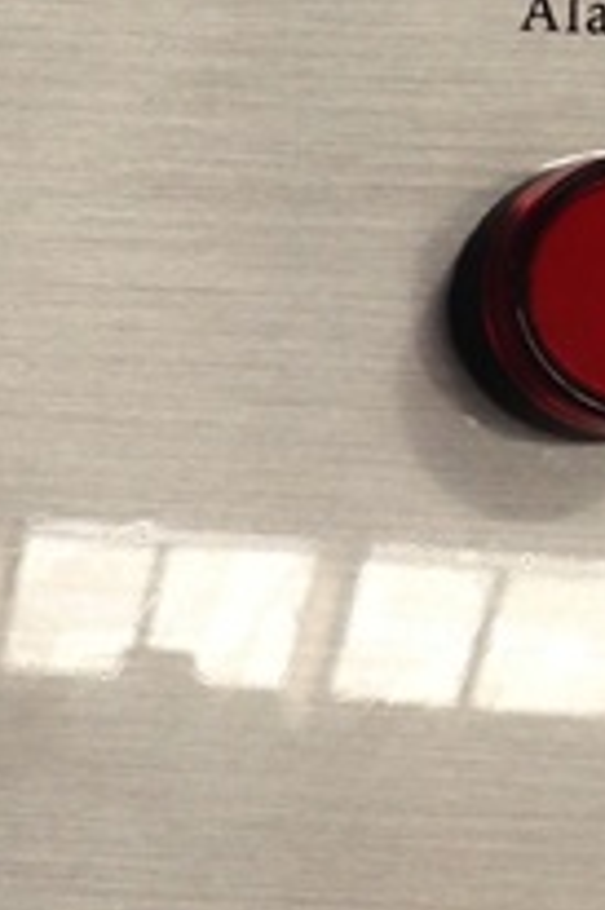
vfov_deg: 12.6
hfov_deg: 7.6
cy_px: 512
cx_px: -1036
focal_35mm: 163
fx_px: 4116
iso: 64
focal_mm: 4.12
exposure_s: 1/40
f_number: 2.4
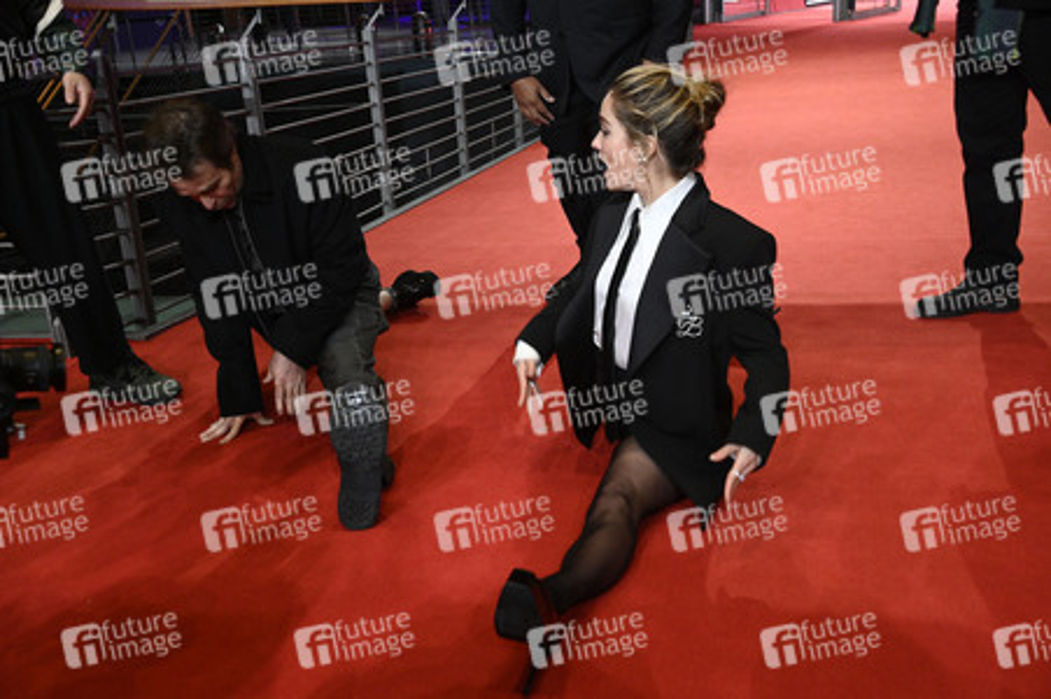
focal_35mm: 42
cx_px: 526
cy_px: 350
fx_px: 1225
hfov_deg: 46.4
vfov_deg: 31.8
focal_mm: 42
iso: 5000
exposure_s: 1/250
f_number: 5.6
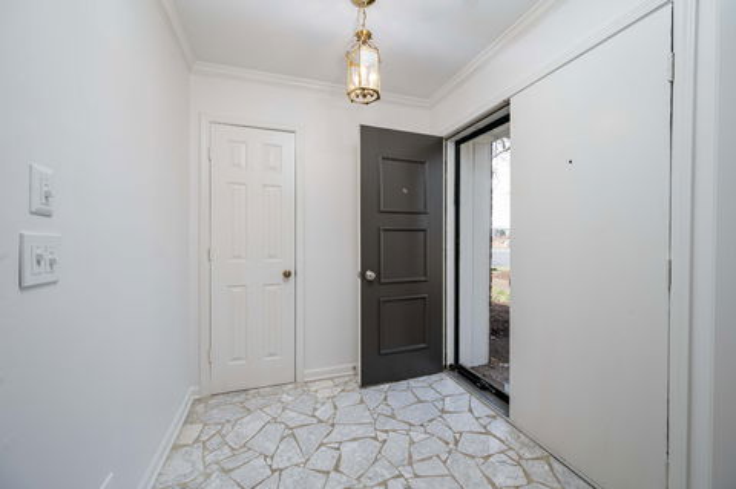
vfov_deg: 81.1
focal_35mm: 14
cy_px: 244
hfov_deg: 104.3
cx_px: 368
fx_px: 286
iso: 500
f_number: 8
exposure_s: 1/160
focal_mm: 14
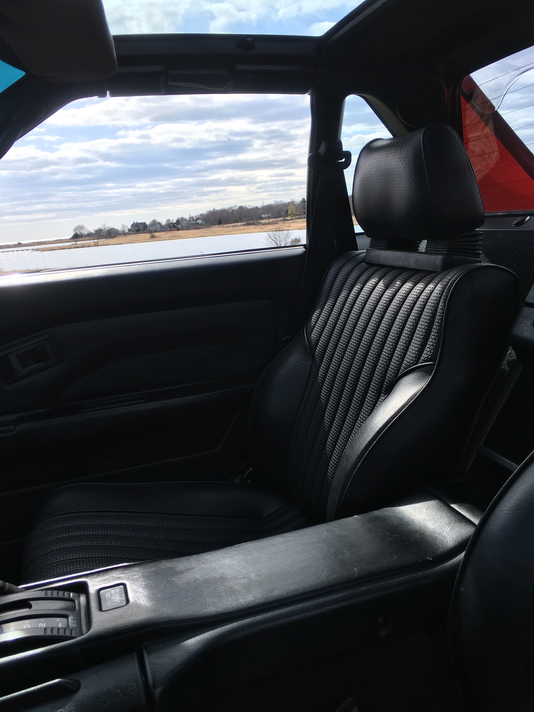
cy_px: 356
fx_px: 596
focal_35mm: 29
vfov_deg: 61.7
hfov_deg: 48.2
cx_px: 267
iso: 25
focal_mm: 4.15
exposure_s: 1/1166
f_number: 2.2
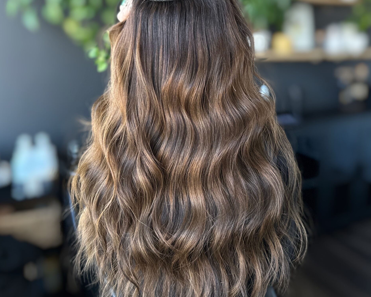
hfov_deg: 55.7
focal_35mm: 32
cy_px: 98
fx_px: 351
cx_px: 182
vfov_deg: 45.1
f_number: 1.78
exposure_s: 1/121
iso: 125
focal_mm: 6.86
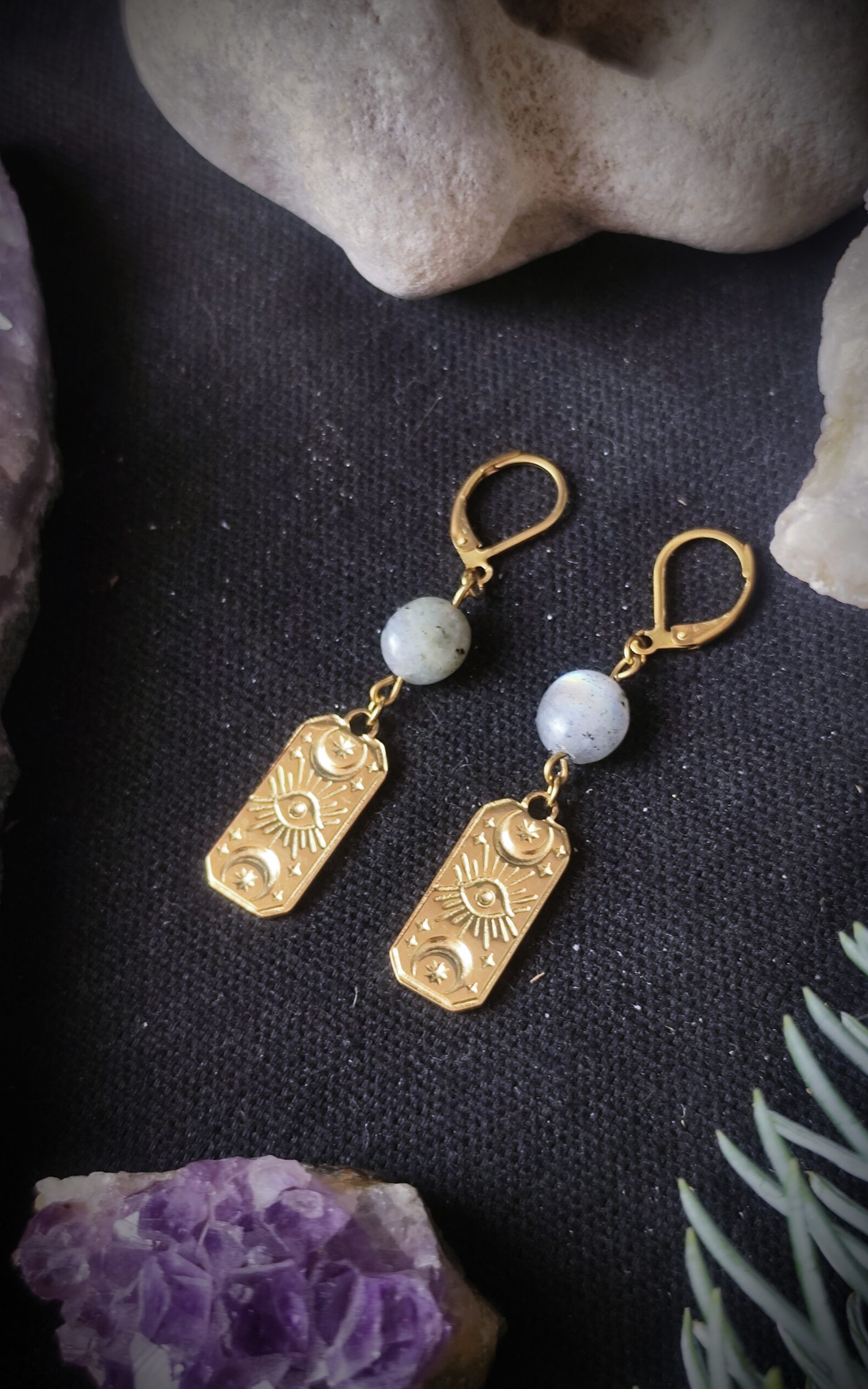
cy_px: 694
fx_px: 1855
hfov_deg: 26.3
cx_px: 442
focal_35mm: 49
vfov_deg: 41.1
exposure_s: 1/25
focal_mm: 6.19
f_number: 1.65
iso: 125
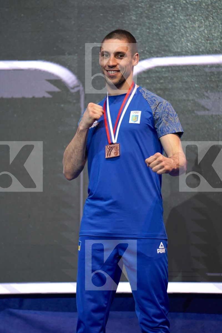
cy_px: 166
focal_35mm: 200
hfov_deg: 6.9
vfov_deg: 10.3
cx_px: 111
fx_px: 1850
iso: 1000
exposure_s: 1/250
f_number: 2.8
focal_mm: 200
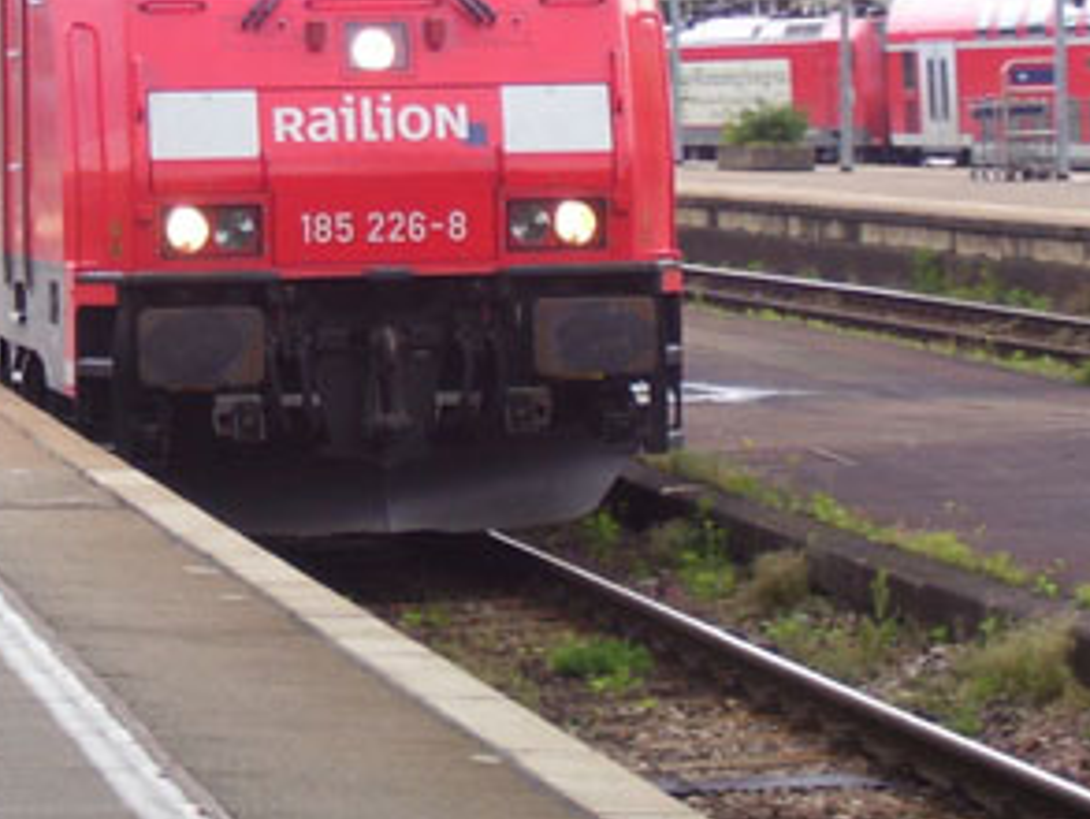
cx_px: 128
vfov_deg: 8.2
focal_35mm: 180
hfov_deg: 10.9
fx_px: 5670
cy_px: -4
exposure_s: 1/90
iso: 80
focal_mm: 13.5
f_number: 4.1
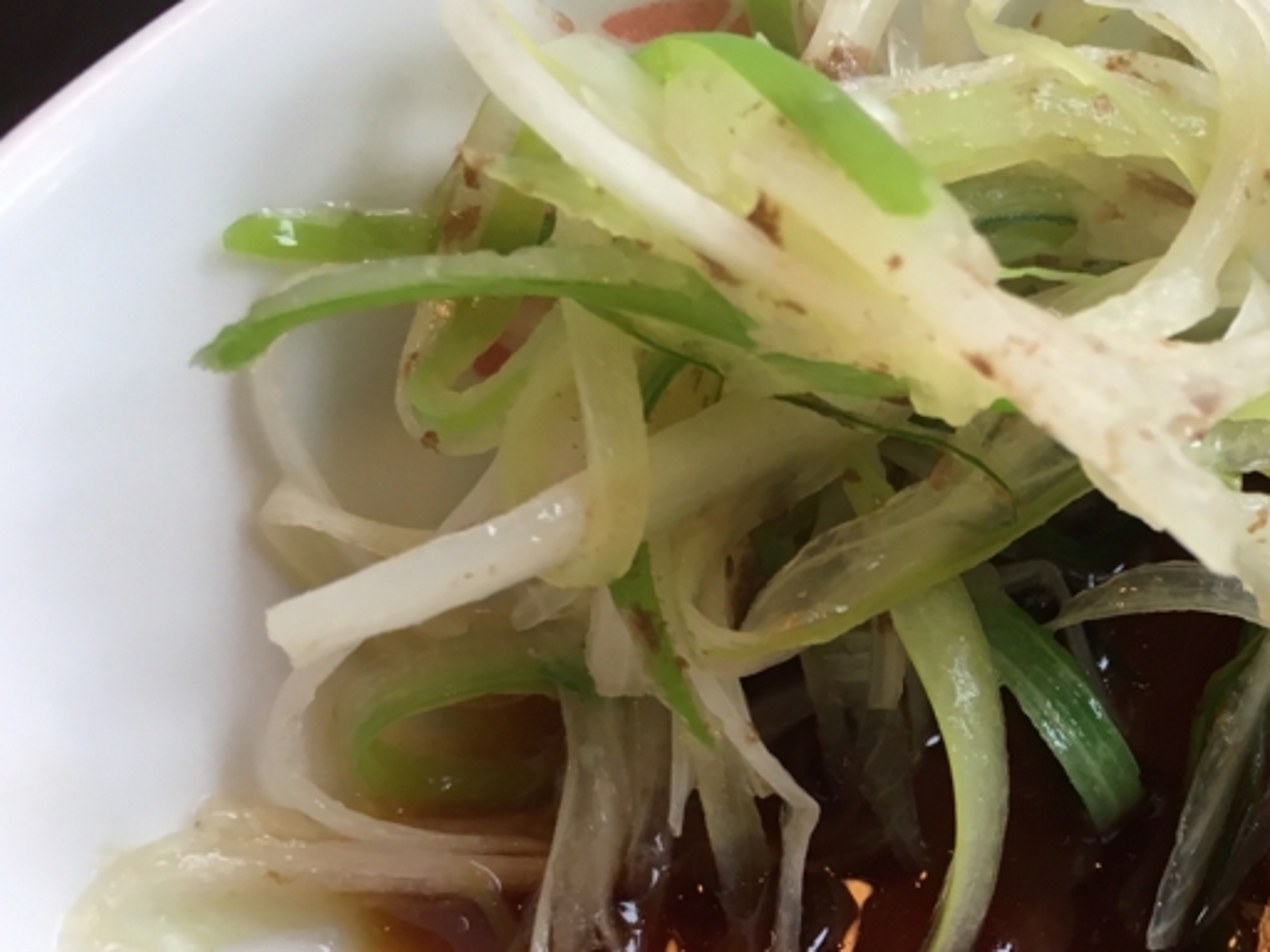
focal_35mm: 58
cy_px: 902
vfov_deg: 24.3
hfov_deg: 31.1
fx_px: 2128
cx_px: 1233
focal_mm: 4.15
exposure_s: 1/30
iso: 50
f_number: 2.2
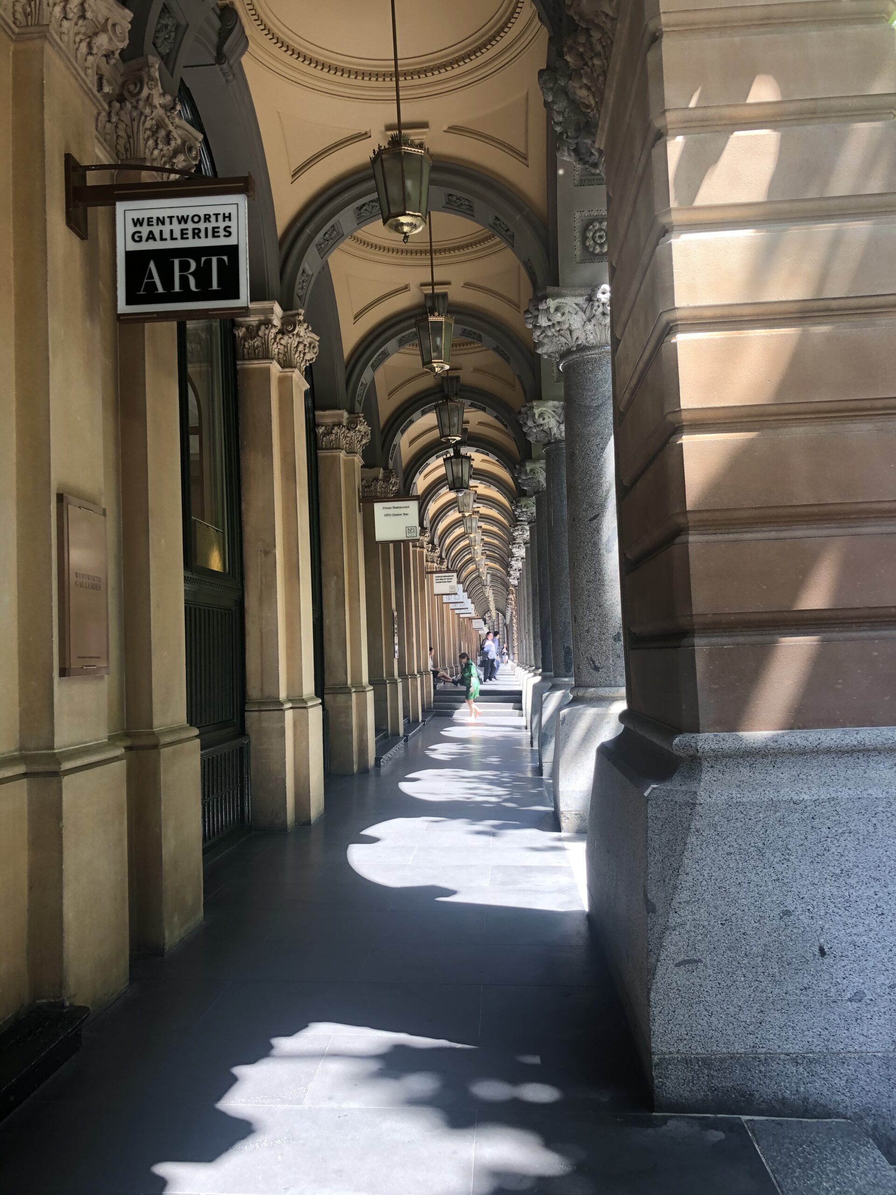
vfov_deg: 63.4
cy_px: 598
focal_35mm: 28
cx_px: 448
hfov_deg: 49.7
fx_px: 966
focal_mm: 4
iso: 50
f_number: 1.8
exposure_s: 1/120
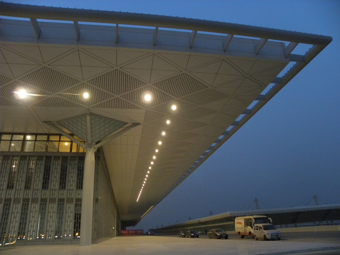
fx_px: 255
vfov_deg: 53.1
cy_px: 128
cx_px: 170
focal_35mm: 26
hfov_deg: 67.3
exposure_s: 1/19.4
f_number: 2.8
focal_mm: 4.6
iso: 400
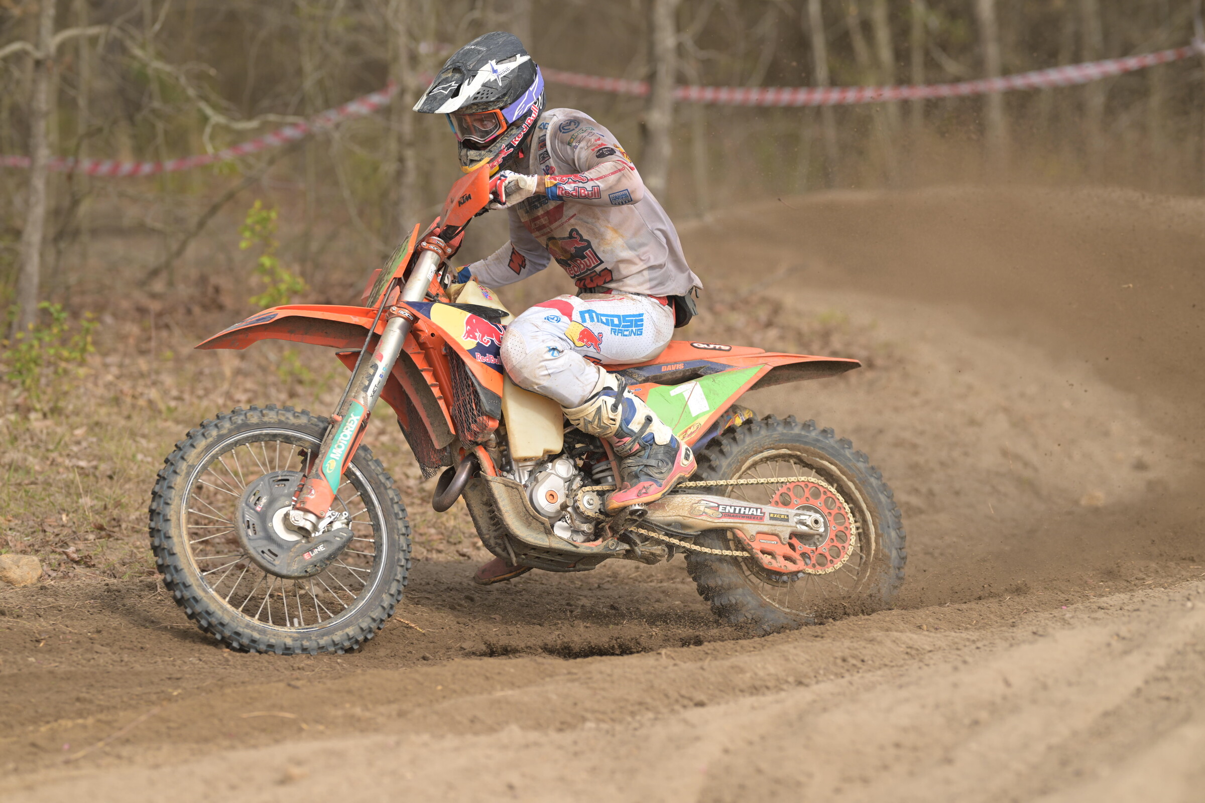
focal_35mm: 135
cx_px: 602
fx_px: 4518
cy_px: 402
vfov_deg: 10.2
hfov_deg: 15.2
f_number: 2.2
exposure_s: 1/2500
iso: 160
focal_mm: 135
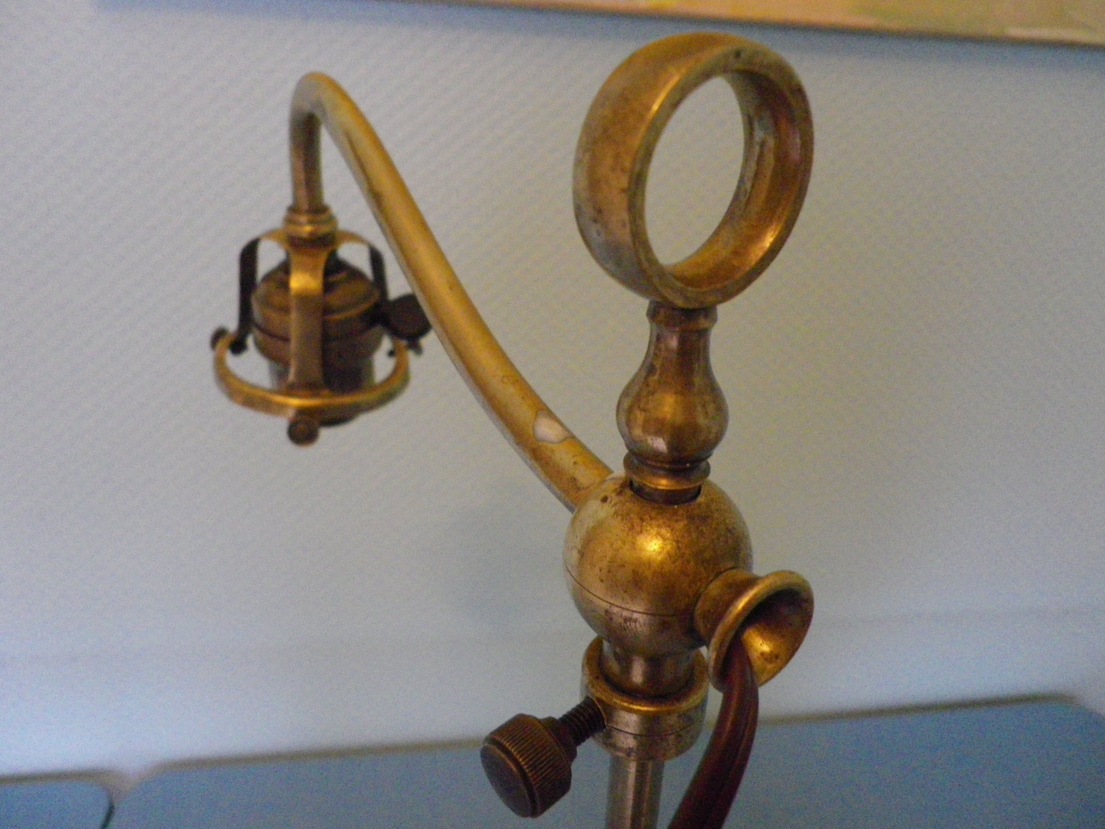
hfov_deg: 63.4
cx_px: 552
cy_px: 414
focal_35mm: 28
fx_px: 894
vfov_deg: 49.7
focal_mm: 4.9
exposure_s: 1/30
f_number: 2.6
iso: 800
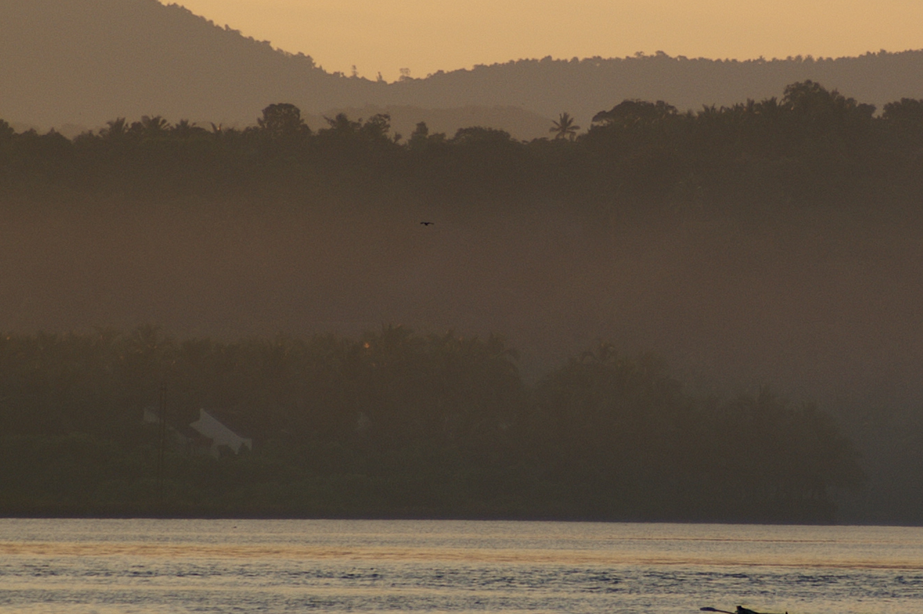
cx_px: 866
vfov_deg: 3.9
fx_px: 9097
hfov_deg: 5.8
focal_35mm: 355
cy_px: 102
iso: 100
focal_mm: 105
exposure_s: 1/640
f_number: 4.5
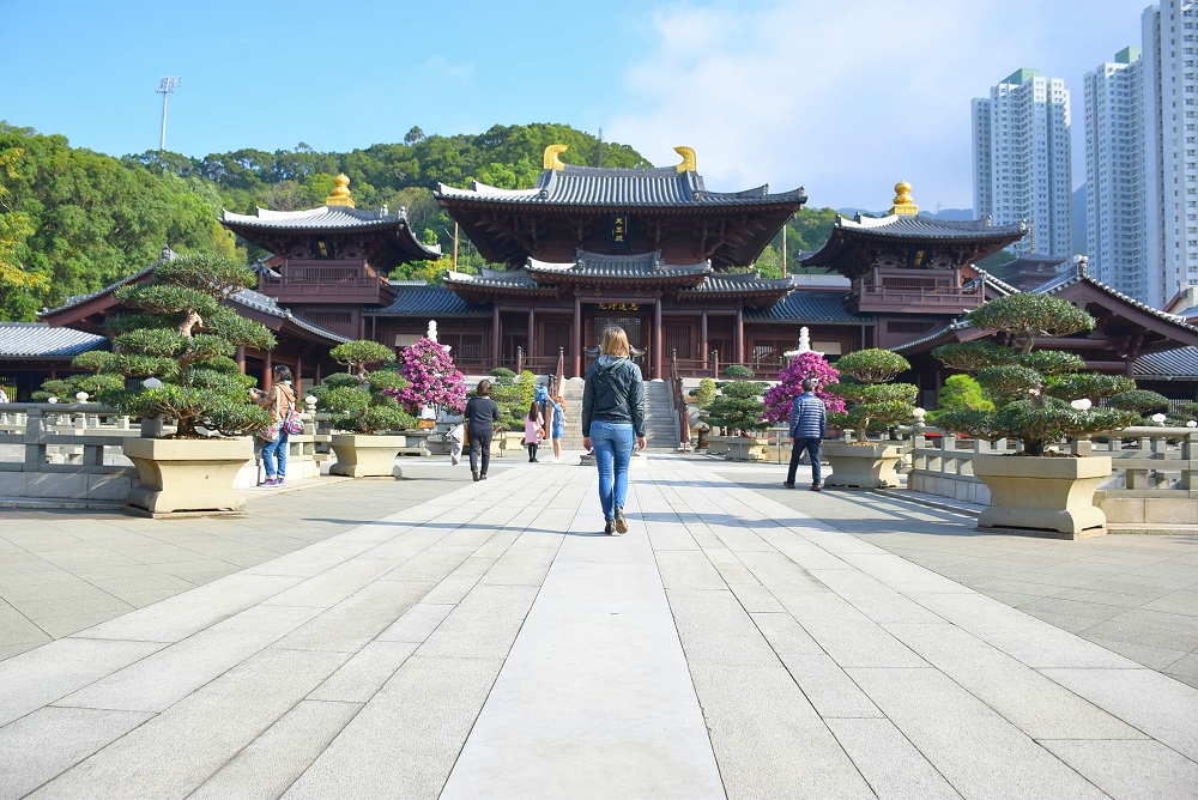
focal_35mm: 27
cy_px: 400
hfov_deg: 67.4
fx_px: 899
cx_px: 599
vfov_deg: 48.0
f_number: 5.6
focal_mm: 18
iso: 200
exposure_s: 1/640
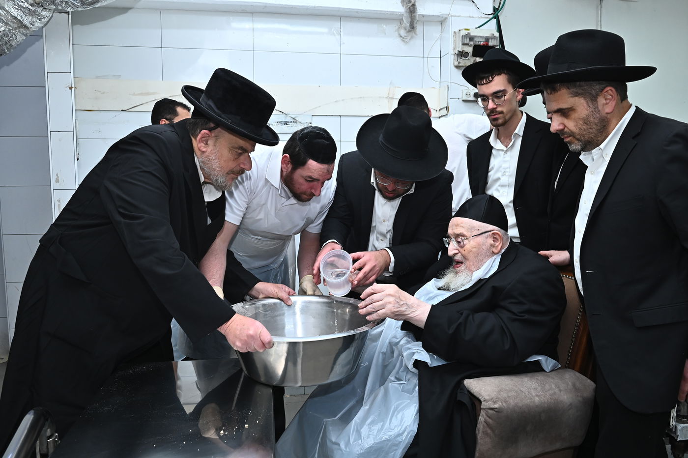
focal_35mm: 28
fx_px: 535
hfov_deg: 65.5
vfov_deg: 46.4
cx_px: 344
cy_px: 229
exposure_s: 1/200
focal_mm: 28
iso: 1600
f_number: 7.1
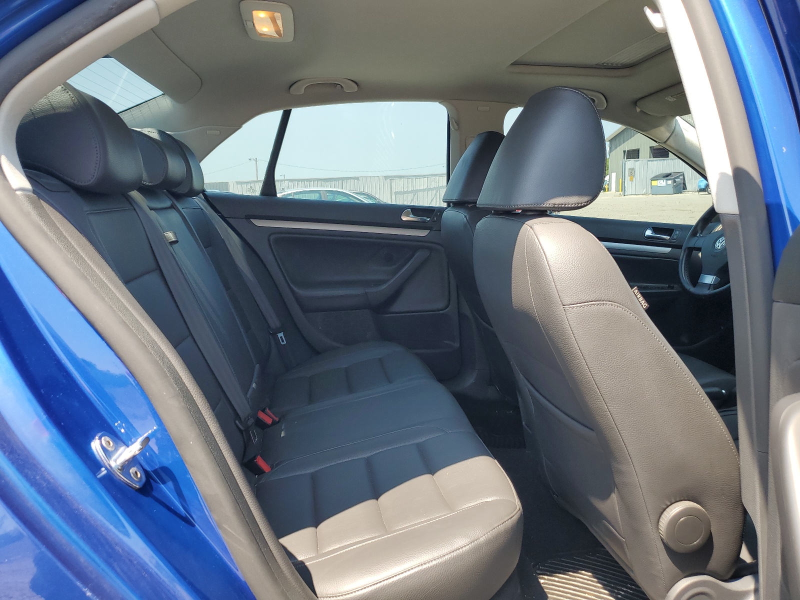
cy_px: 300
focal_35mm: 26
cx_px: 400
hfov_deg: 67.3
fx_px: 601
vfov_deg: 53.1
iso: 50
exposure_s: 1/556
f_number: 1.5
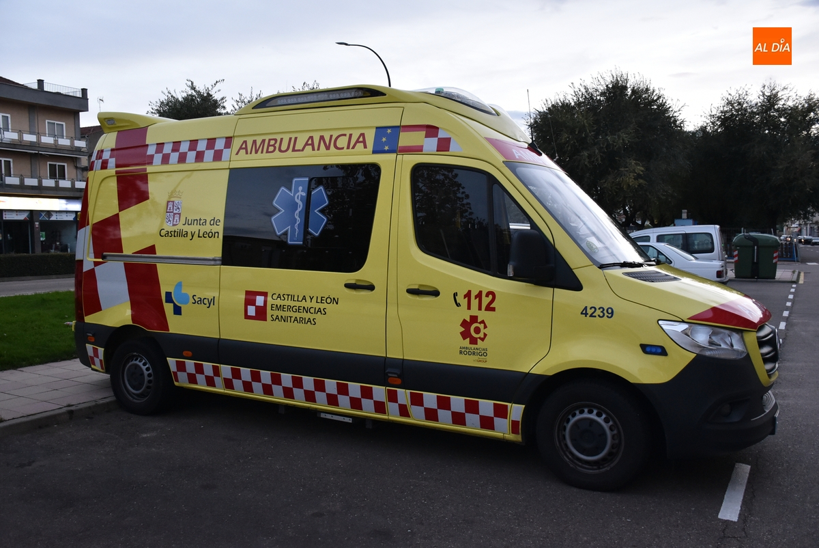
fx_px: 683
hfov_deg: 61.9
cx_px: 410
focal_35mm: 30
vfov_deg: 43.7
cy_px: 274
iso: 1400
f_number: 3.5
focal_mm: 20
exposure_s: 1/160
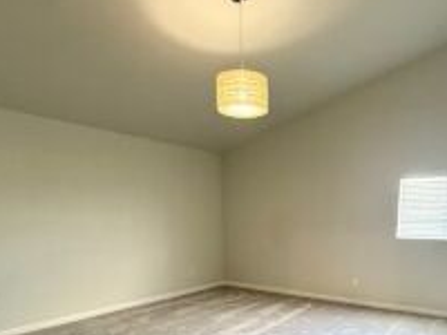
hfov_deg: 62.1
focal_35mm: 28
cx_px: 293
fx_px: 362
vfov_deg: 46.0
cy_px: 288
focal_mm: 2.22
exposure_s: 1/60
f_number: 2.2
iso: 500
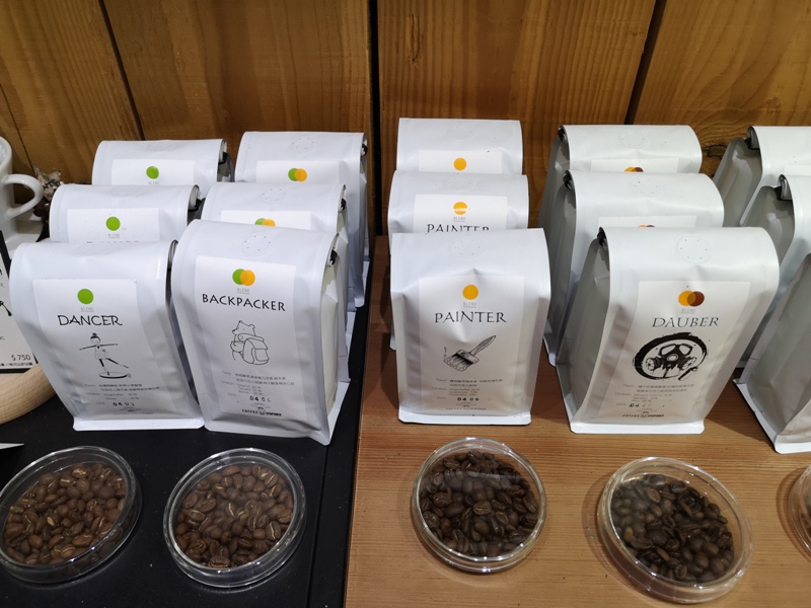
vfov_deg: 51.4
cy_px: 304
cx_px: 406
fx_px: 633
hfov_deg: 65.3
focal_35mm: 27
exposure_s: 1/40
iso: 200
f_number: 1.8
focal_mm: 3.95
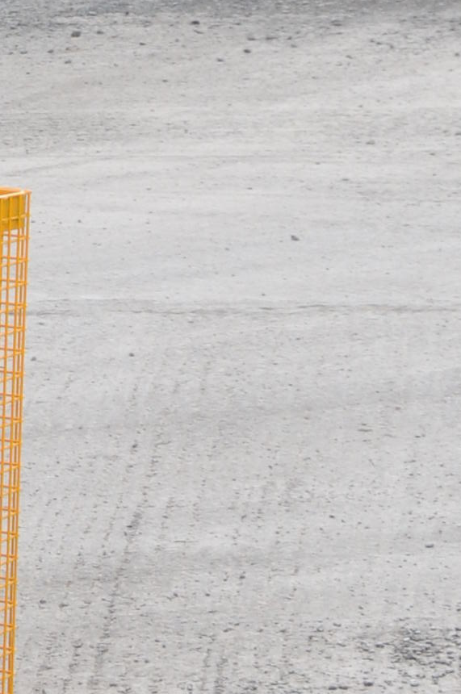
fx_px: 6048
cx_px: -433
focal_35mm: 314
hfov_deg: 4.3
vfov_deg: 6.5
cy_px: -442
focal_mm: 42
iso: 400
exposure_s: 1/200
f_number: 7.1
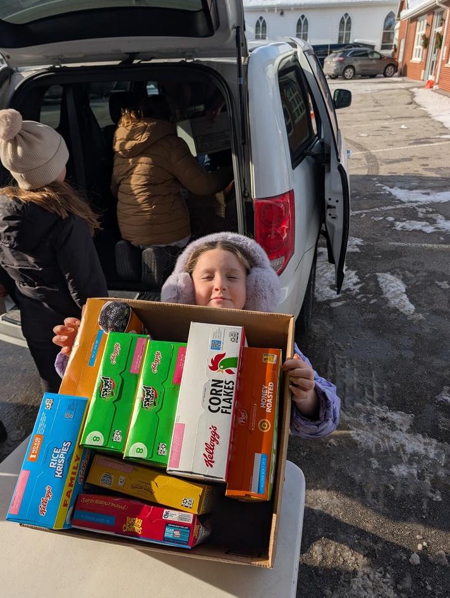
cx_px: 219
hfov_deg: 53.2
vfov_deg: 67.1
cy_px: 278
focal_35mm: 26
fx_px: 449
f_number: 1.68
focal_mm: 6.9
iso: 21
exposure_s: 1/8850
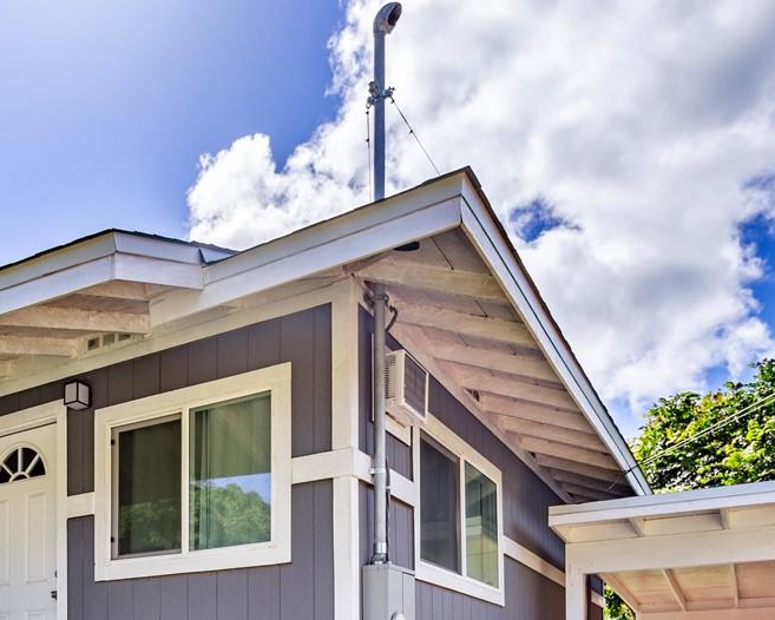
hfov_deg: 46.3
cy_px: 690
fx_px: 872
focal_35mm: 38
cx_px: 199
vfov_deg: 33.8
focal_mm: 8
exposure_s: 1/2000
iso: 125
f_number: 4
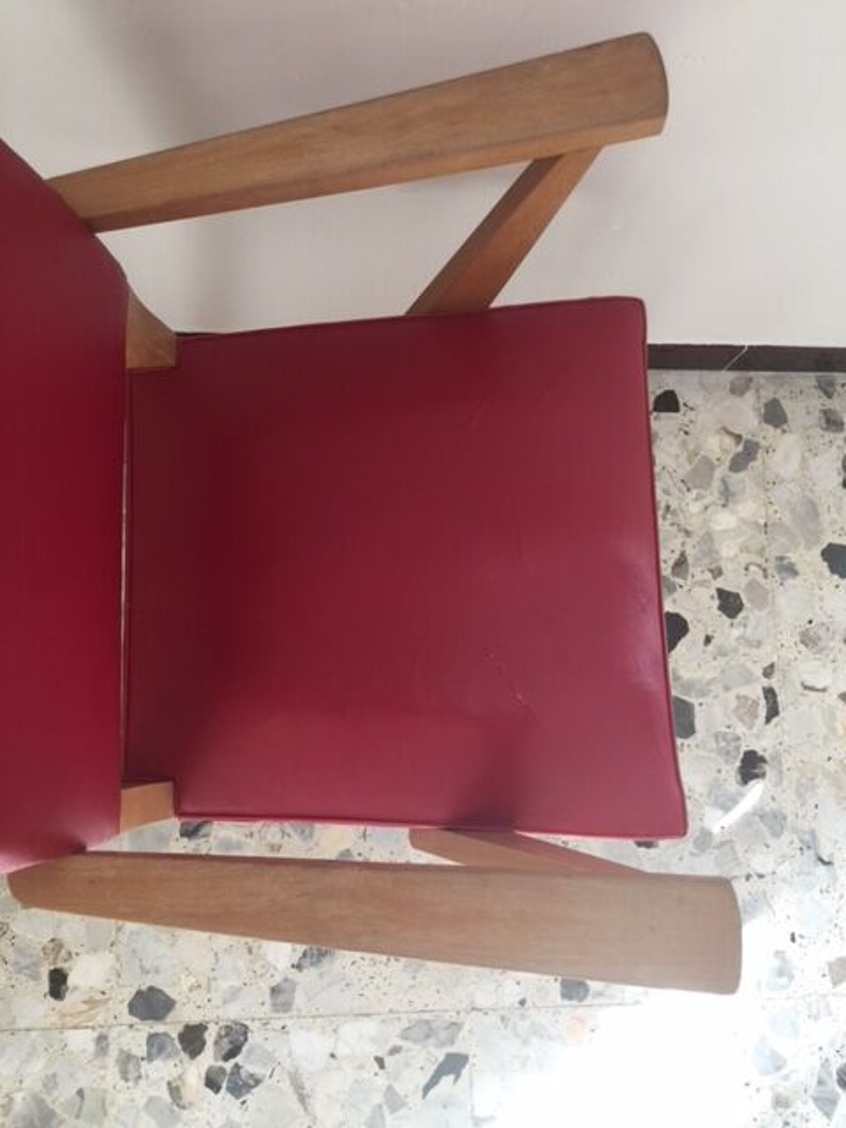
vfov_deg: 61.7
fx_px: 945
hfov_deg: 48.2
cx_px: 423
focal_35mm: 29
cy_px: 564
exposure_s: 1/33
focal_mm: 4.15
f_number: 2.2
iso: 40
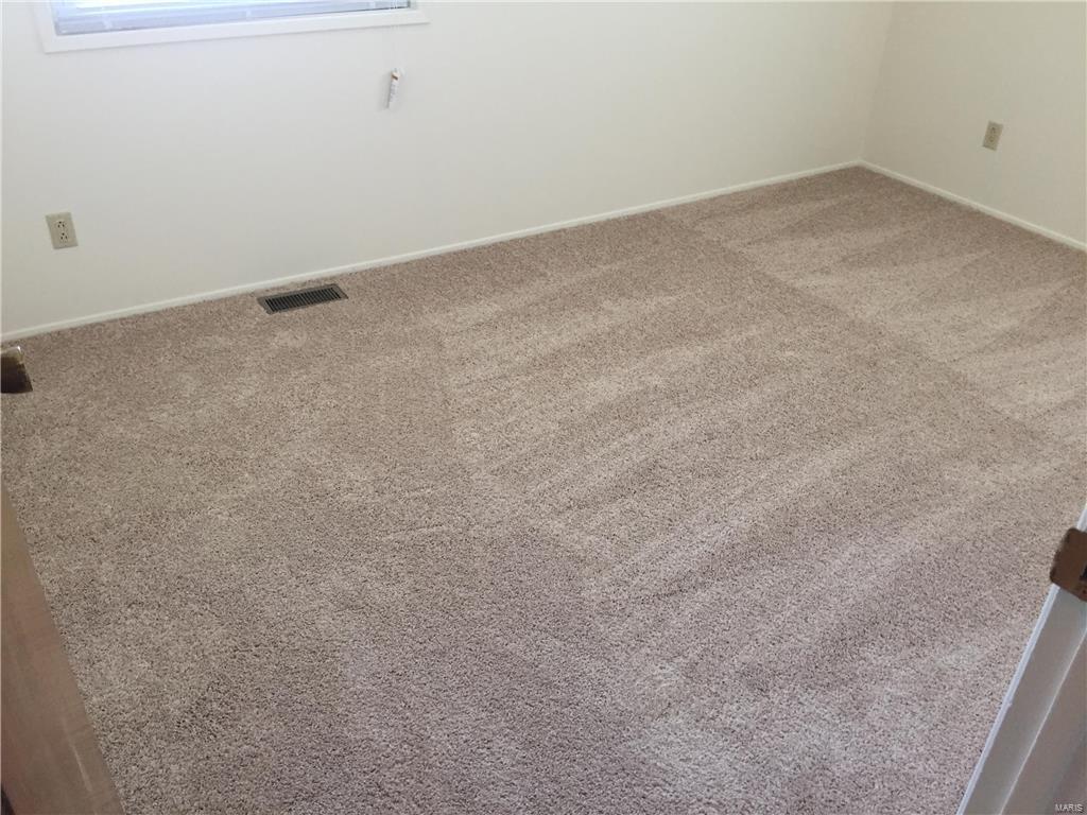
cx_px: 544
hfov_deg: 61.7
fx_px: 911
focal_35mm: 29
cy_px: 408
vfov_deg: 48.2
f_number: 2.2
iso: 125
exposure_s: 1/30
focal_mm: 4.15
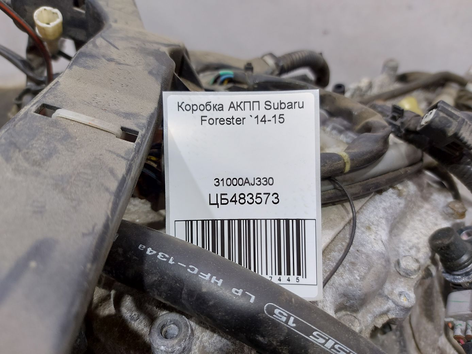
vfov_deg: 56.8
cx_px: 236
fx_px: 327
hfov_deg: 71.6
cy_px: 177
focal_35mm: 24
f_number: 1.8
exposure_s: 1/50
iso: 125
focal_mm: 5.23
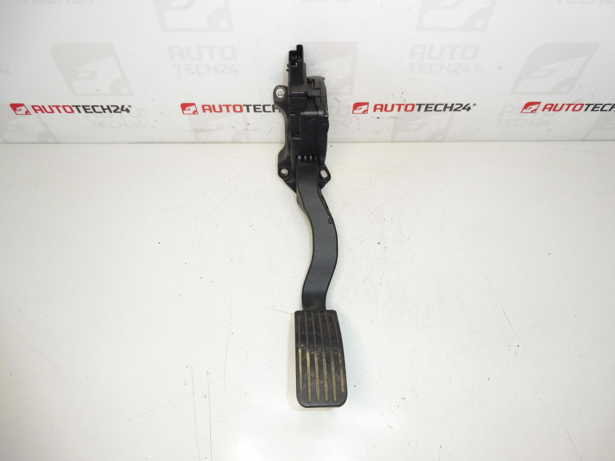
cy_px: 230
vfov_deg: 56.8
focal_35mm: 24
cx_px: 308
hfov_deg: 71.6
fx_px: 426
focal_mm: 4.3
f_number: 3.5
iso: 200
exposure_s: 1/125
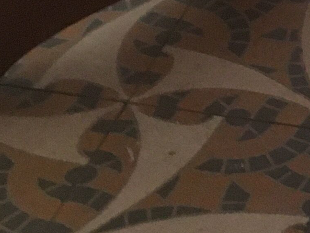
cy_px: 9
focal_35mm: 155
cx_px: 584
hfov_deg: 11.6
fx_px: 1389
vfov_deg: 9.5
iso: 200
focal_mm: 4.15
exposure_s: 1/17
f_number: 2.2
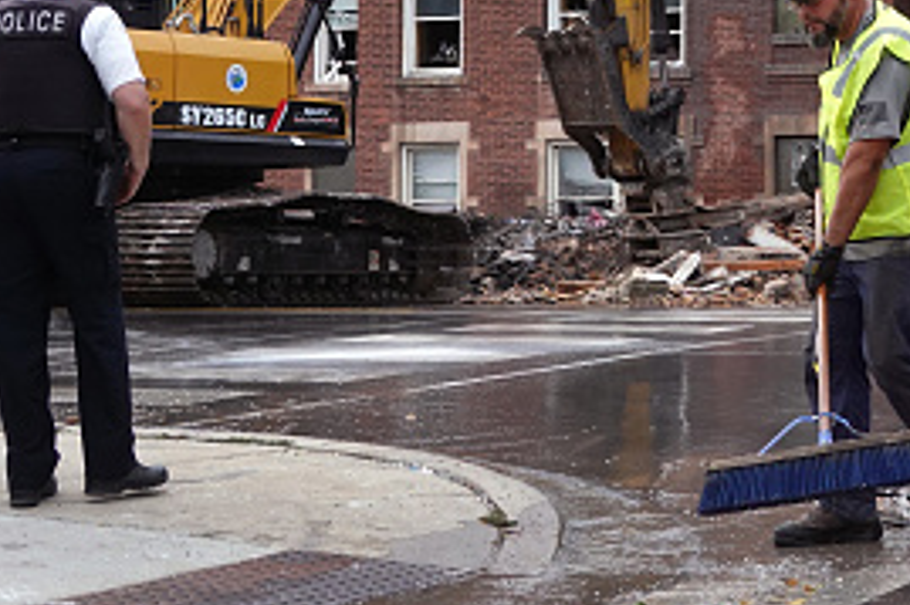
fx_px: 2678
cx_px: 978
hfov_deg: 18.6
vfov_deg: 12.7
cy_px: -27
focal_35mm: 106
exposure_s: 1/320
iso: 800
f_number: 4.5
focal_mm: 18.24
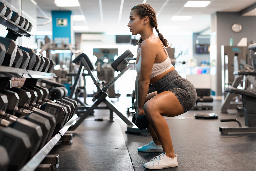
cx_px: 128
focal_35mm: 50
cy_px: 86
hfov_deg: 39.6
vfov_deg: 27.0
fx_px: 356
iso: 1000
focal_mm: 50
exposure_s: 1/200
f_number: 2.2
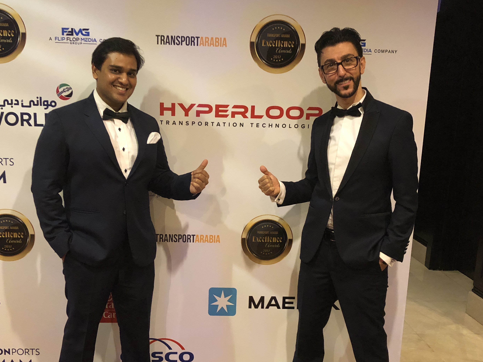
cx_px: 198
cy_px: 220
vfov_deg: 35.0
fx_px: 572
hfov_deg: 45.6
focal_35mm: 41
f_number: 1.8
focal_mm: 4
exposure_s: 1/8
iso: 100
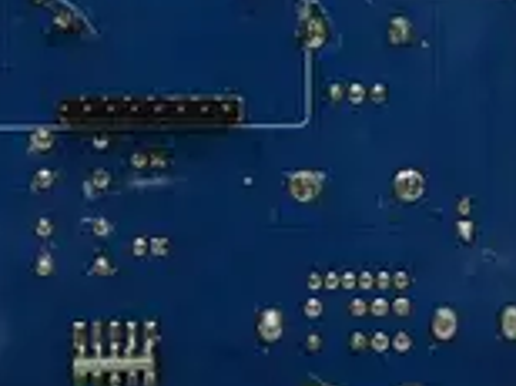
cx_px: 308
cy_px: 114
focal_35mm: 100
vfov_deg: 14.7
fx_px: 1488
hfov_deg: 19.6
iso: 100
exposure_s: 1/60
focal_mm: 4.3
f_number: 3.3
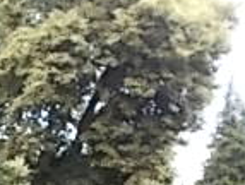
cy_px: 385
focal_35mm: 116
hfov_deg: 16.1
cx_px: -69
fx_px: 823
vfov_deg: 11.4
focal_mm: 4.6
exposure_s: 1/125
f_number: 3.2
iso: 80
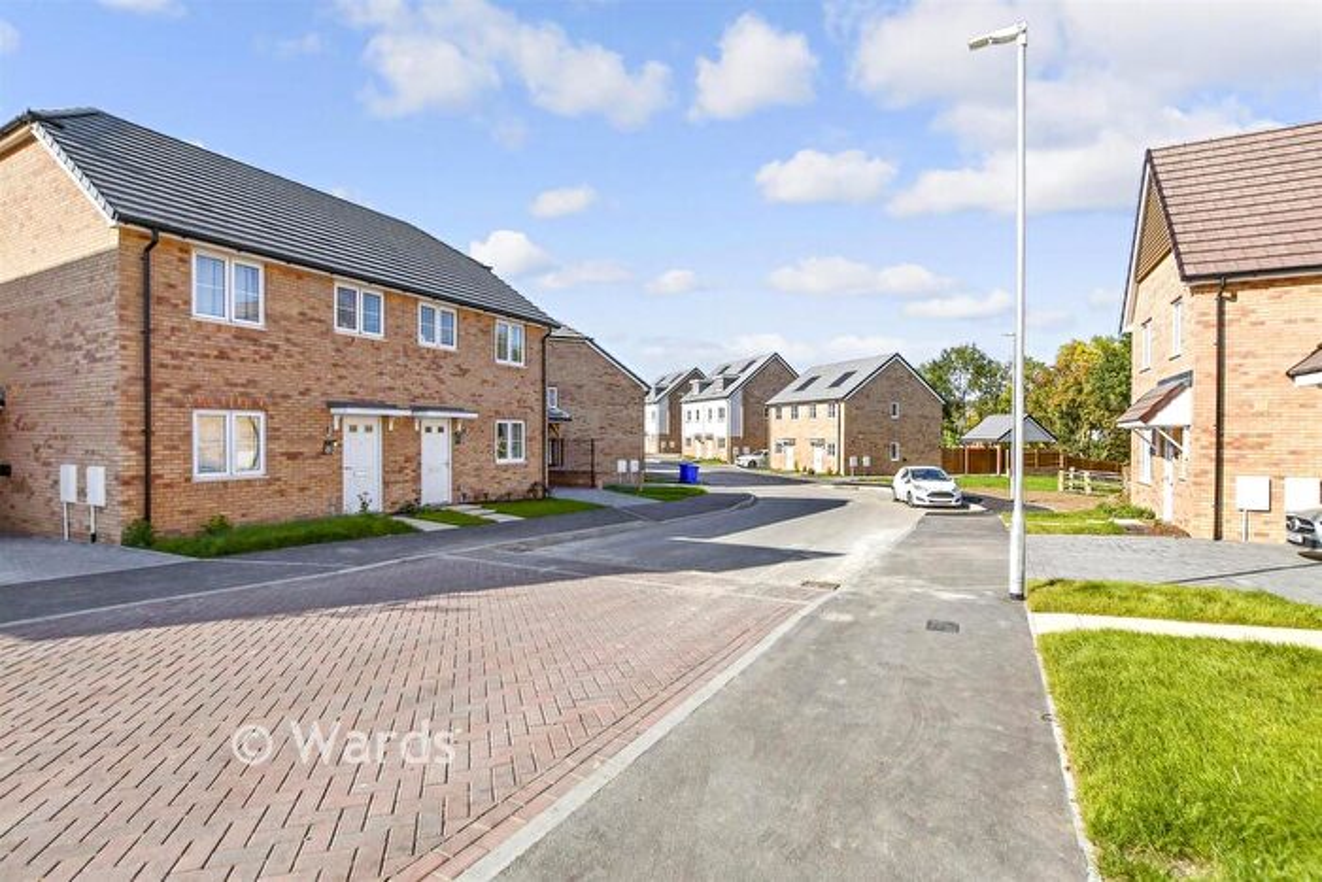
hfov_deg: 100.4
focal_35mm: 15
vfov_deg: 77.4
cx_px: 661
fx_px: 551
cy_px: 441
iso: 320
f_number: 8
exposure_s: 1/2000
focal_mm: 10
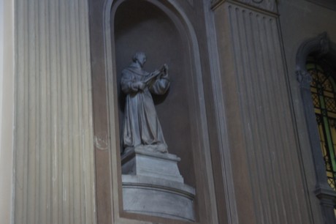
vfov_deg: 16.5
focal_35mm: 82
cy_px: 112
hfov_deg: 24.6
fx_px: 769
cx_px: 168
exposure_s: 1/15
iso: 1600
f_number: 5.6
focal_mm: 55
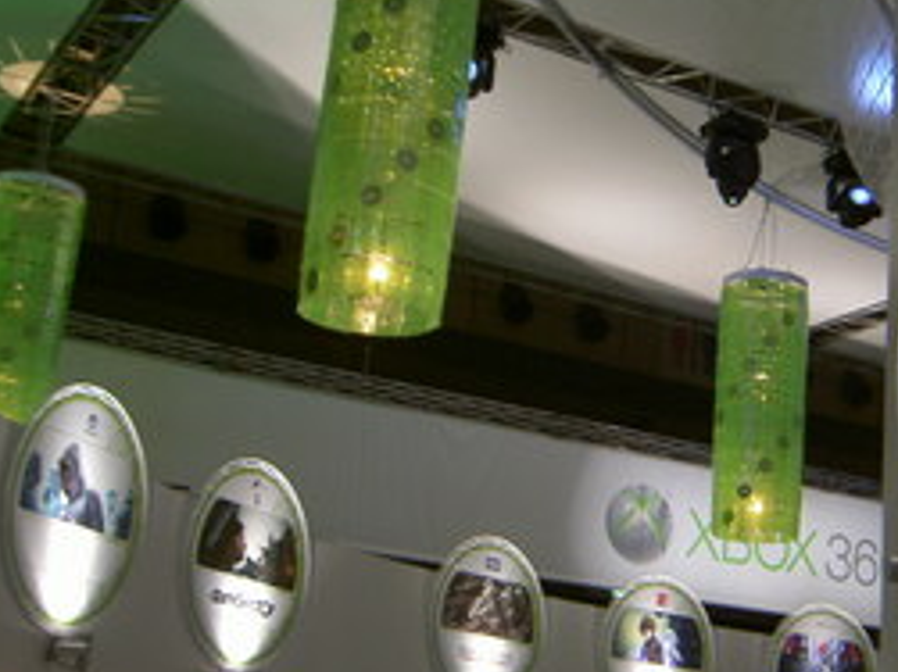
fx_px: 1582
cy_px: 293
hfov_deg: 31.0
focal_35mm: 61
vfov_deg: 24.0
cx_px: 708
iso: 100
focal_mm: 5.6
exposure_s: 1/60
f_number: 2.8
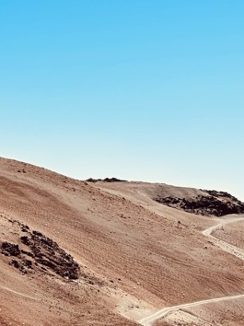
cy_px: 293
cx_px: 31
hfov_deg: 6.6
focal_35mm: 223
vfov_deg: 8.8
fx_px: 2098
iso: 32
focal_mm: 9
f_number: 2.8
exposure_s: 1/1143
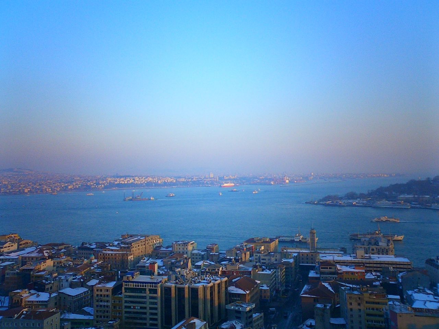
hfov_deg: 50.1
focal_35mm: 37
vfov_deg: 38.7
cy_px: 164
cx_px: 220
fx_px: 469
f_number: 3.5
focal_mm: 5.6
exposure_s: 1/250
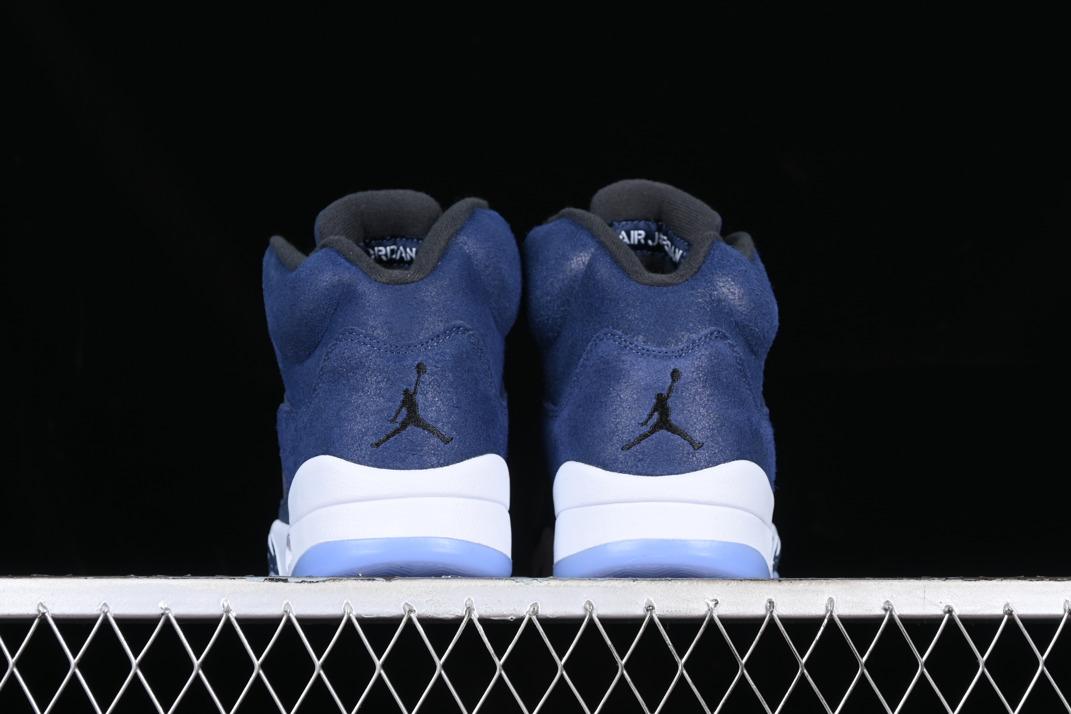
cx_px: 536
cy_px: 357
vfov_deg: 18.2
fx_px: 2231
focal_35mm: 75
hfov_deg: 27.0
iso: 160
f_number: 6.3
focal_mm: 50
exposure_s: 1/60
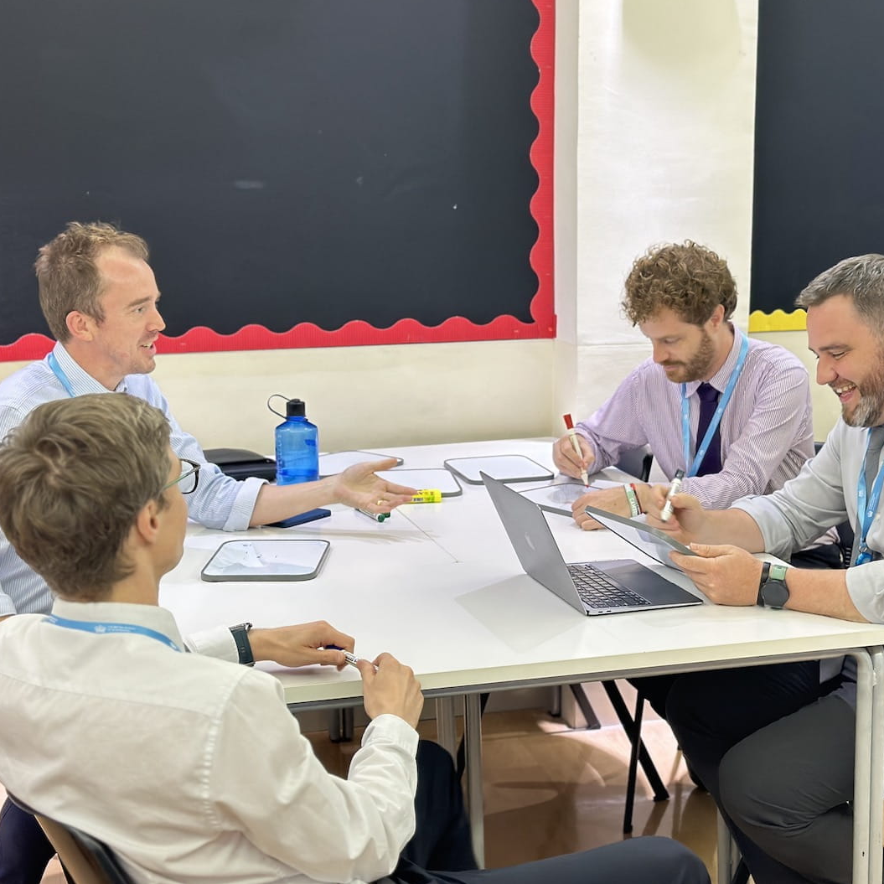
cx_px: 481
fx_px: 1647
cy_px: 441
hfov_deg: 30.0
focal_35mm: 57
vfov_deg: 30.0
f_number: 1.78
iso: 250
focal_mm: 6.86
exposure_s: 1/50
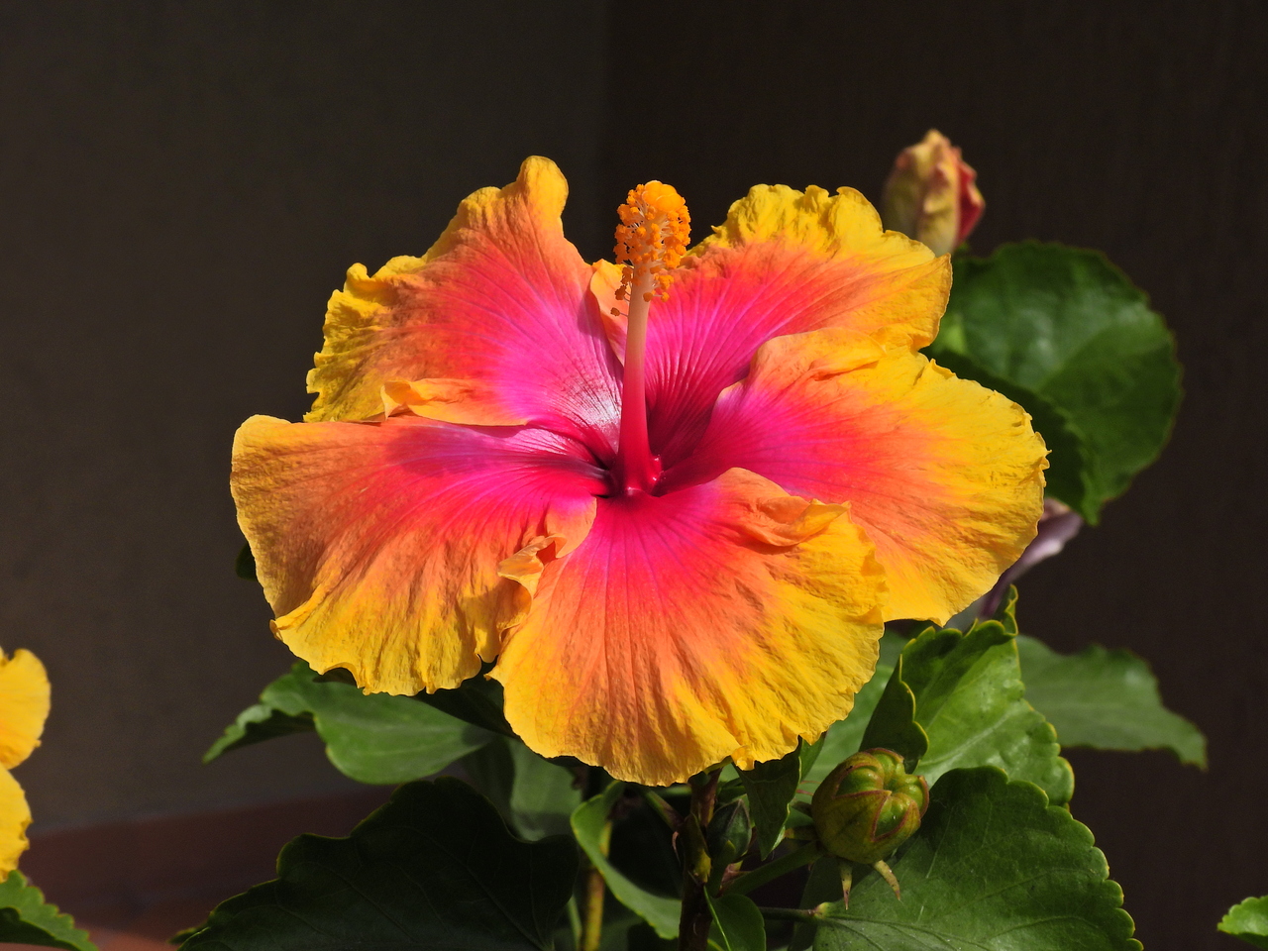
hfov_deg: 18.7
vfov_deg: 14.1
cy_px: 476
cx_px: 634
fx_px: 3846
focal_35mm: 105
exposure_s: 1/1600
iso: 100
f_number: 5
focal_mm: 18.7
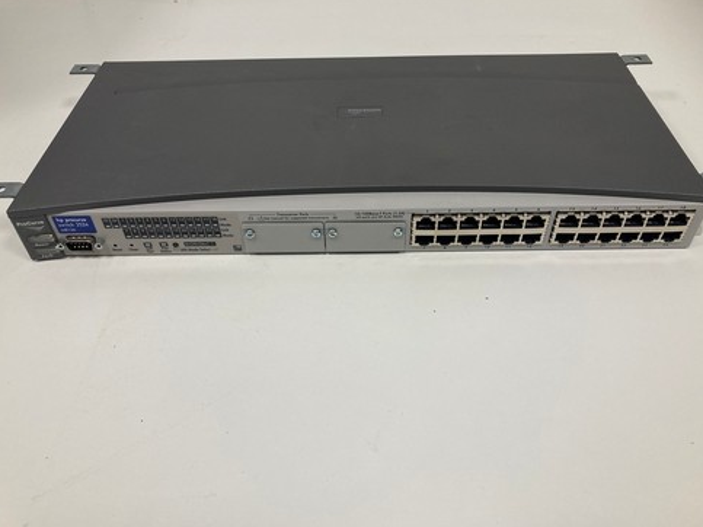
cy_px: 266
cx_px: 360
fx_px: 589
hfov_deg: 61.7
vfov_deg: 48.2
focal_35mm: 29
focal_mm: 3.99
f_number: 1.8
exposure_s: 1/50
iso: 40
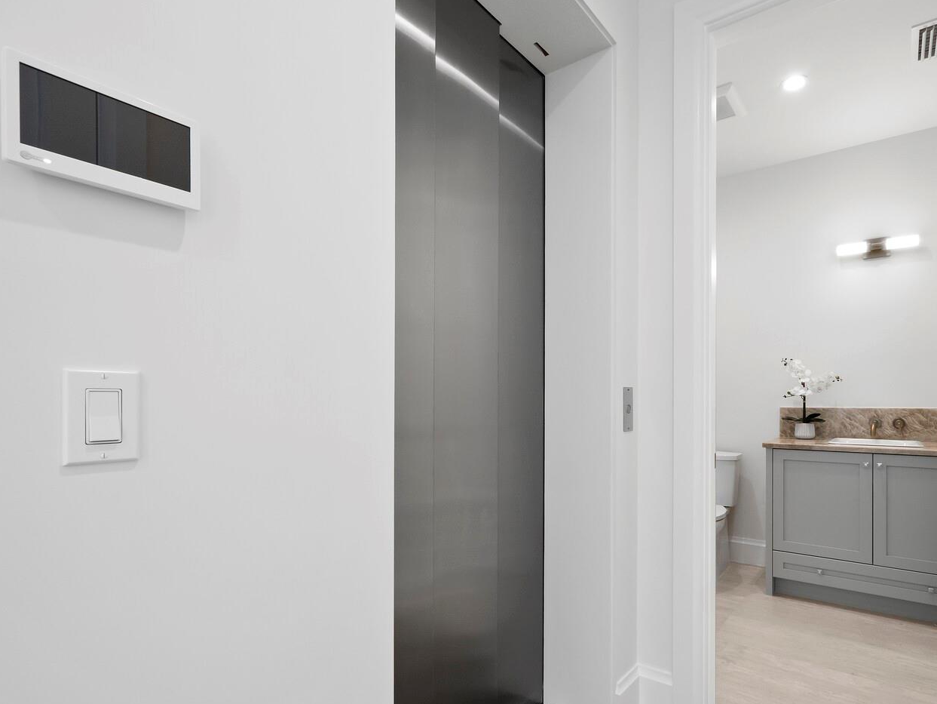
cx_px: 580
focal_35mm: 18
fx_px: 487
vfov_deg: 71.3
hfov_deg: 86.2
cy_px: 401
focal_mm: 7
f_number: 11
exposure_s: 1/5
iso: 400
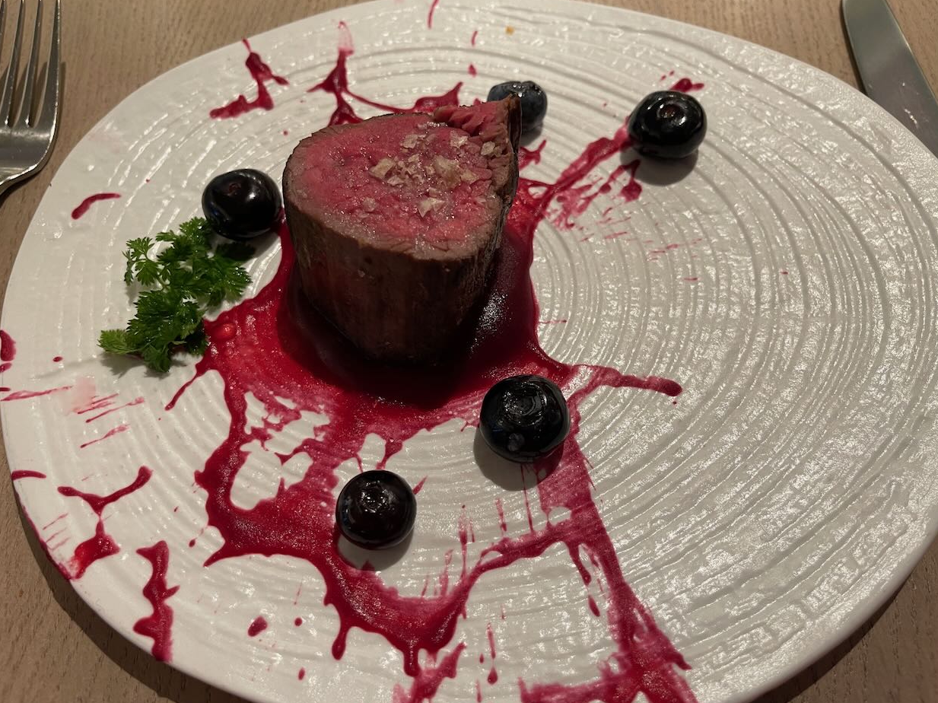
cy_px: 348
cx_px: 460
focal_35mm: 27
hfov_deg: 65.3
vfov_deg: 51.3
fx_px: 731
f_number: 1.6
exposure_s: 1/50
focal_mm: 5.1
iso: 160
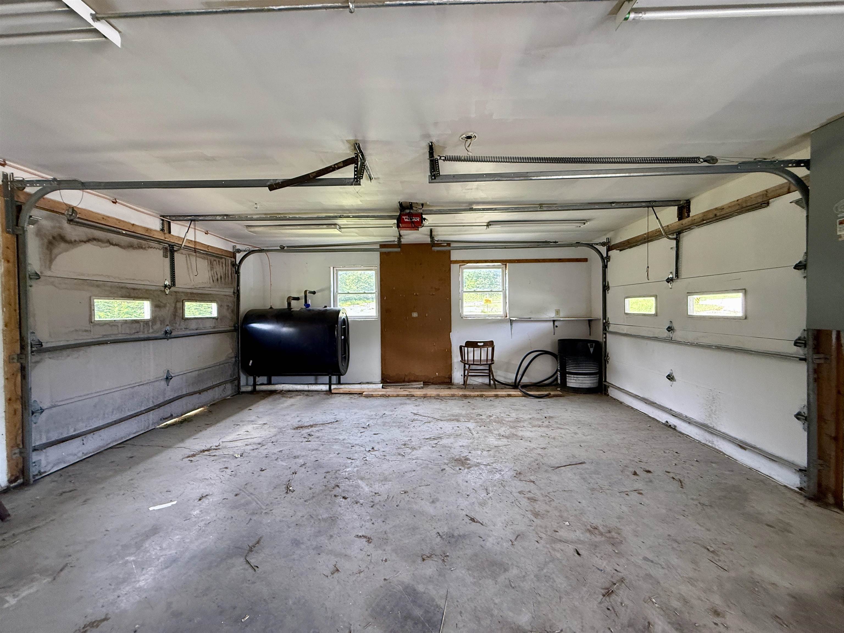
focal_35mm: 14
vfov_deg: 85.7
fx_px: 341
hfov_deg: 102.1
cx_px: 422
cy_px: 316
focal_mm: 2.22
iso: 250
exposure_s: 1/99
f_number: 2.2
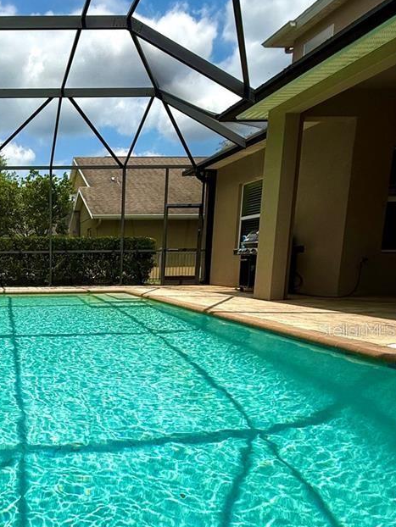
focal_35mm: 27
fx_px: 412
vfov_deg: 64.4
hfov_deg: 45.0
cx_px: 17
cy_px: 330
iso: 50
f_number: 2.2
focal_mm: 2.22
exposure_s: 1/1848
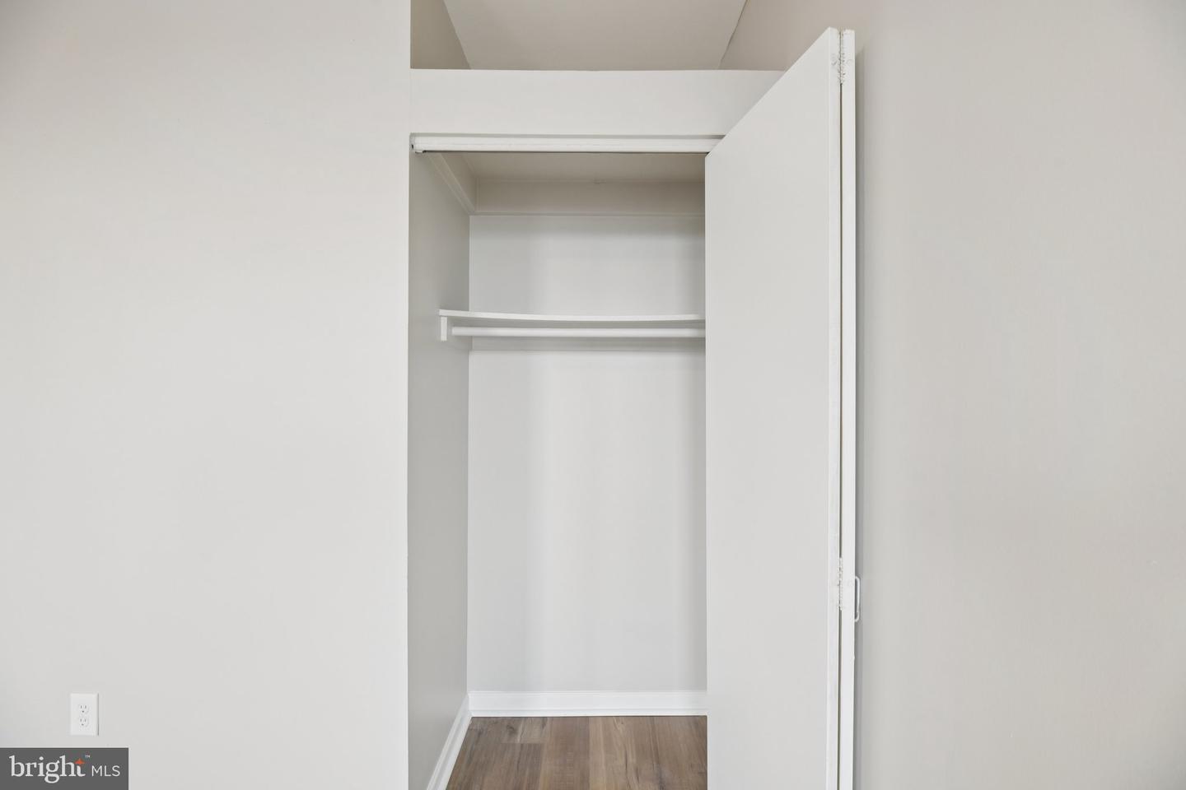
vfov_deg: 81.2
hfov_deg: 104.3
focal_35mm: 14
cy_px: 395
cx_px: 593
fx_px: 461
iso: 400
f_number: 8
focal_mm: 14
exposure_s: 1/13
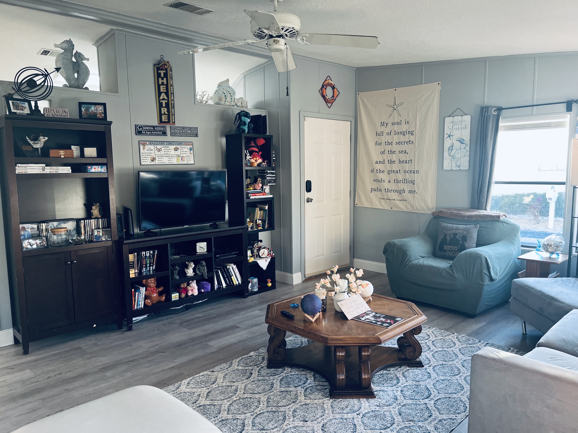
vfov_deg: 53.1
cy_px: 216
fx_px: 434
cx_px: 289
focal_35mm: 26
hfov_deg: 67.3
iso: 125
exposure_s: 1/119
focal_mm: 5.1
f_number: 1.6
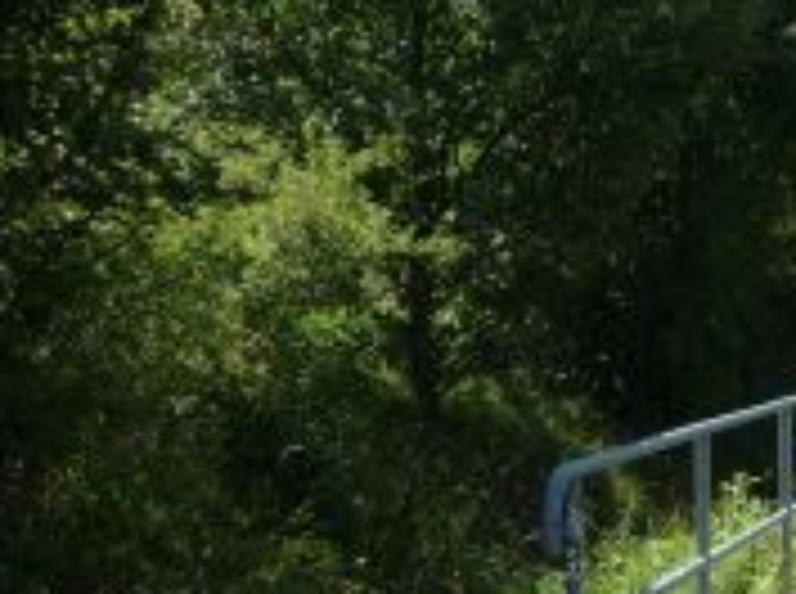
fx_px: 1997
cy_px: 450
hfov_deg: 20.4
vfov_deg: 16.8
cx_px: 1070
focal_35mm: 87
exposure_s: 1/320
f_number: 4
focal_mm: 5.2
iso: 100
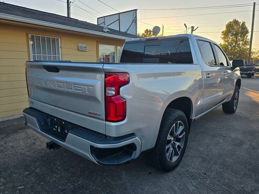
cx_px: 134
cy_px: 94
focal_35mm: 24
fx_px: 180
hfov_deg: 71.6
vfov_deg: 56.8
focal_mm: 6.3
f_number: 1.7
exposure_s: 1/392
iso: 12
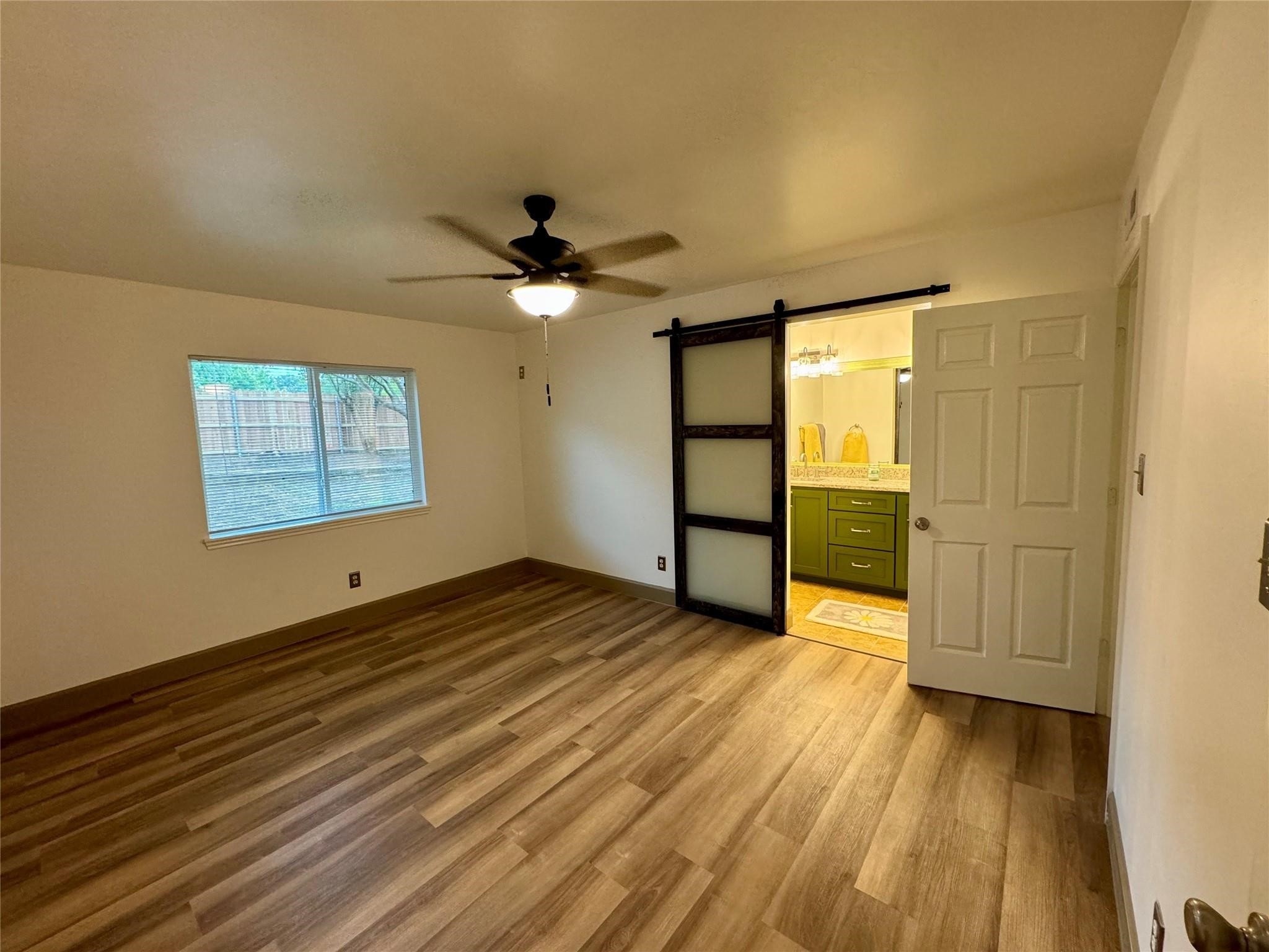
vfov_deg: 85.7
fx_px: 513
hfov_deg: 102.1
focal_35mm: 14
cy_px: 476
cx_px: 634
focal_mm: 2.22
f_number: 2.2
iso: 250
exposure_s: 1/60
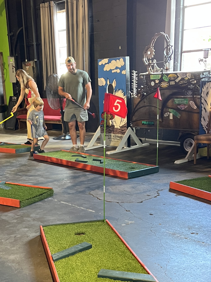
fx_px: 423
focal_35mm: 52
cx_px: 80
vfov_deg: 35.5
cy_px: 231
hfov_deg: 27.9
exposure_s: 1/60
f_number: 1.6
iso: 320
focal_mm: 5.1
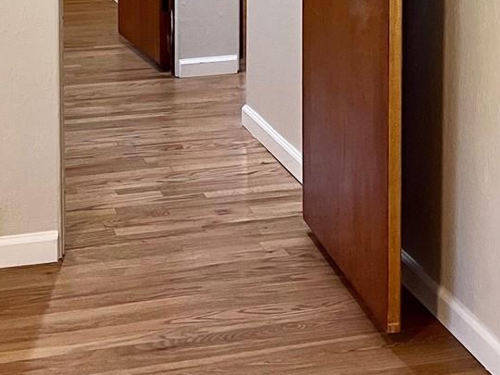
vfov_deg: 18.0
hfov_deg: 25.3
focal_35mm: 77
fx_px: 1112
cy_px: -103
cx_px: 230
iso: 125
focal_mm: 5.1
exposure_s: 1/60
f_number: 1.6
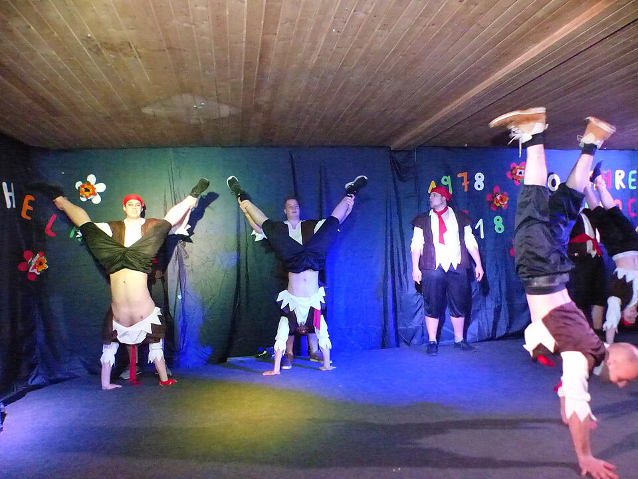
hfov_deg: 69.4
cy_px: 240
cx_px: 319
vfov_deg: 54.9
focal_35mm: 25
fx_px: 461
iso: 3200
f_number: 2.8
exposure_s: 1/60
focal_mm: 4.5
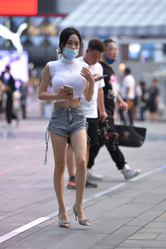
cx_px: 81
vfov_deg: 11.1
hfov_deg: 7.4
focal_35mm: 185
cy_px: 122
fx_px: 1279
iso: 640
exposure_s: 1/500
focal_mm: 170
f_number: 3.2
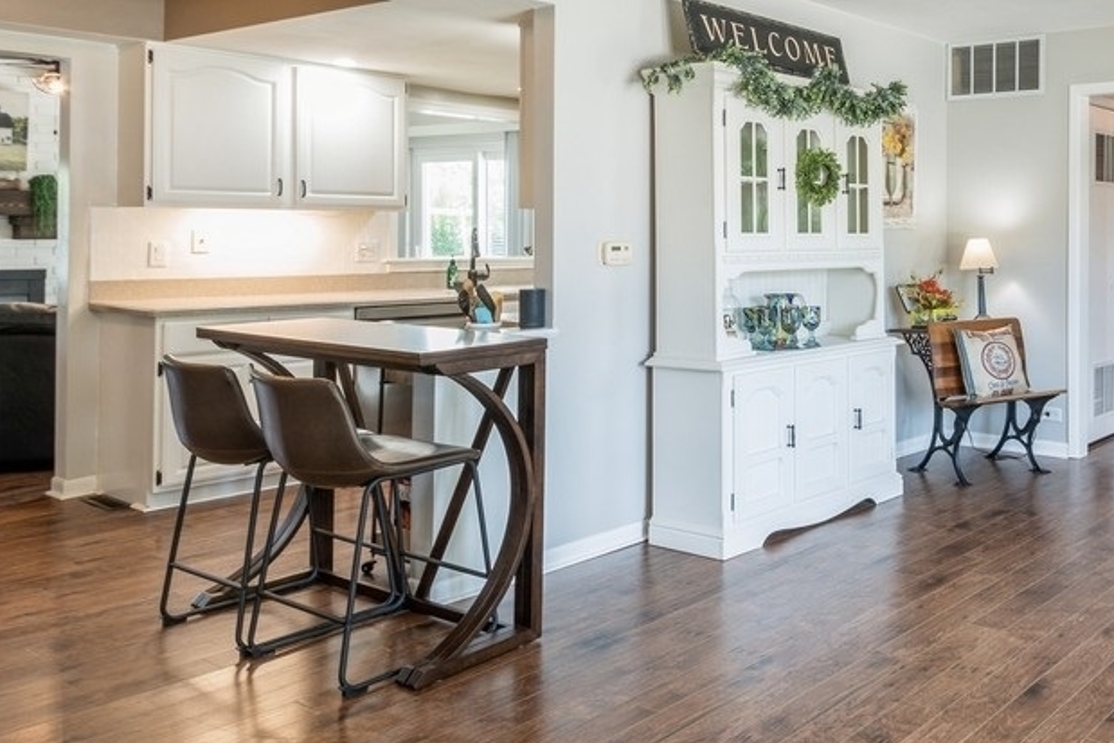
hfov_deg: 54.2
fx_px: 959
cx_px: 959
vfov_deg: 41.7
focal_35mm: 31
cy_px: 239
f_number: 10
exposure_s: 1/1.25
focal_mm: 12
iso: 100
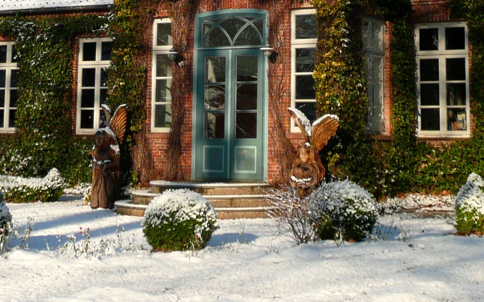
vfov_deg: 13.6
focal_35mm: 93
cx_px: 279
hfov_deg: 22.3
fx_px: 1227
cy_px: -71
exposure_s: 1/640
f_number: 3.8
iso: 100
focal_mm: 6.2
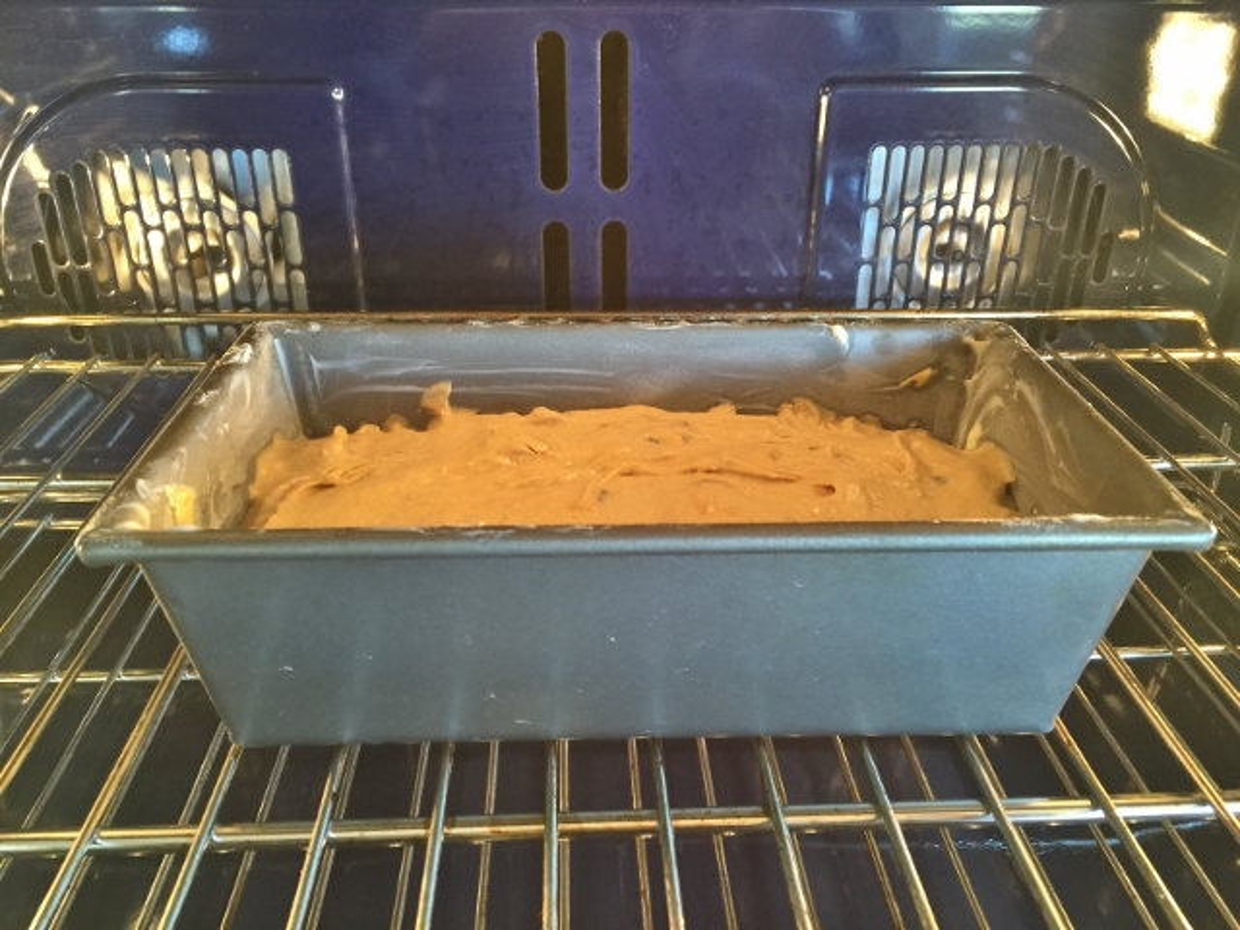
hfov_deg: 61.7
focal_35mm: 29
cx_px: 620
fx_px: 1039
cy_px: 465
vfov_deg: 48.2
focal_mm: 4.15
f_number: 2.2
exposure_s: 1/15
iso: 80
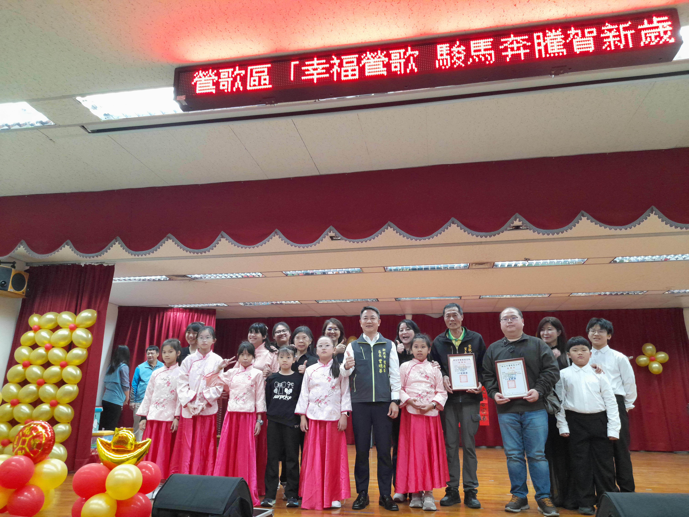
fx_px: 498
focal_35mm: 25
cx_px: 344
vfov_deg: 54.9
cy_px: 258
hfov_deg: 69.4
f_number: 2
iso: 250
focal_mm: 4.6
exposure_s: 1/60
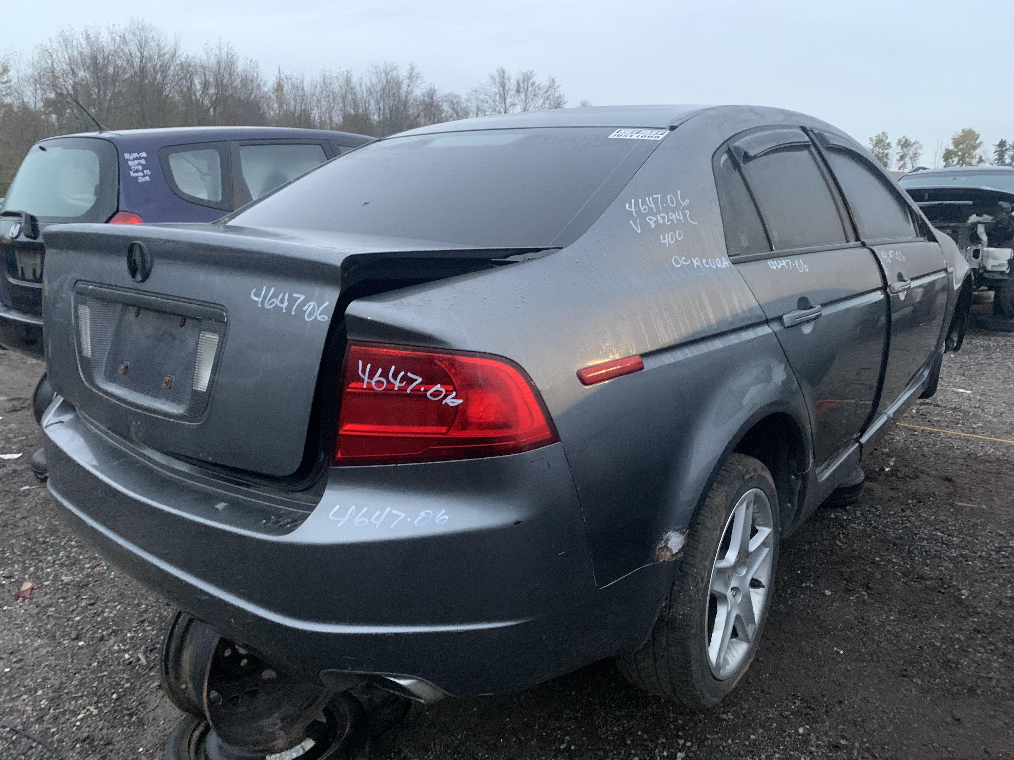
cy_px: 380
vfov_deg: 53.1
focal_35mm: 26
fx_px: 762
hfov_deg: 67.3
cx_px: 507
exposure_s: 1/30
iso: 640
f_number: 1.8
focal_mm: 4.25
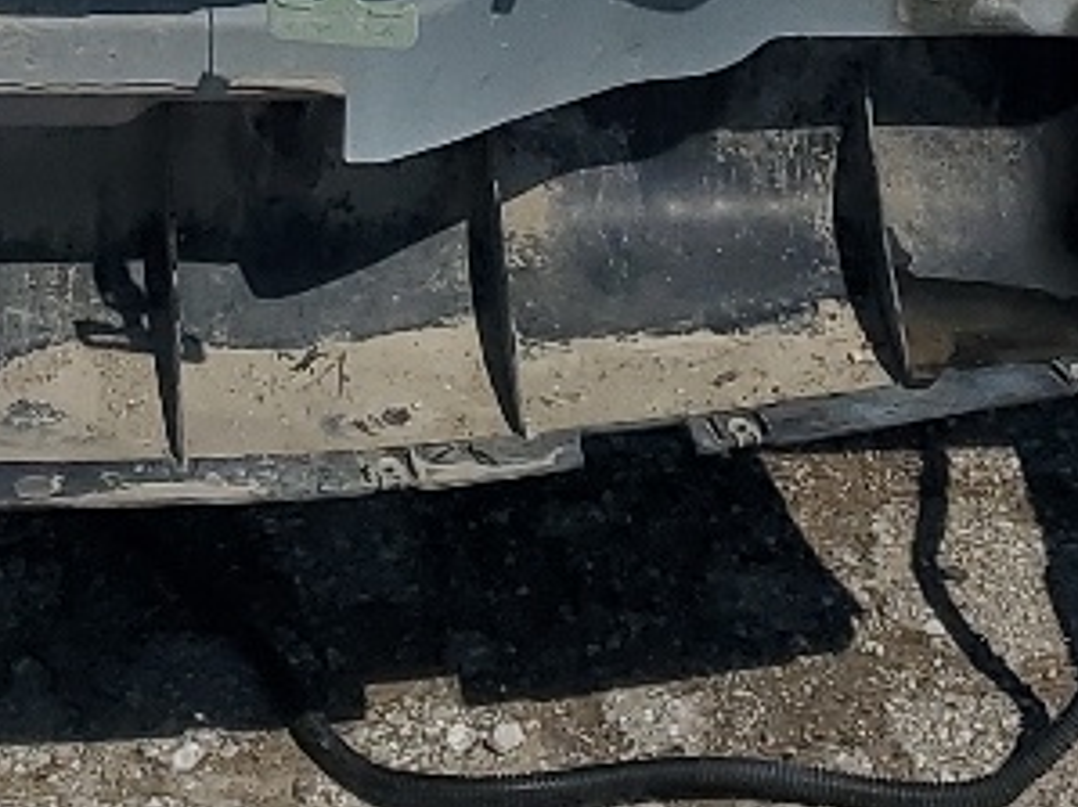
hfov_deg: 14.0
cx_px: 11
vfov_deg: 9.6
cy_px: -1030
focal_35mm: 139
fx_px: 4327
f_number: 1.5
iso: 51
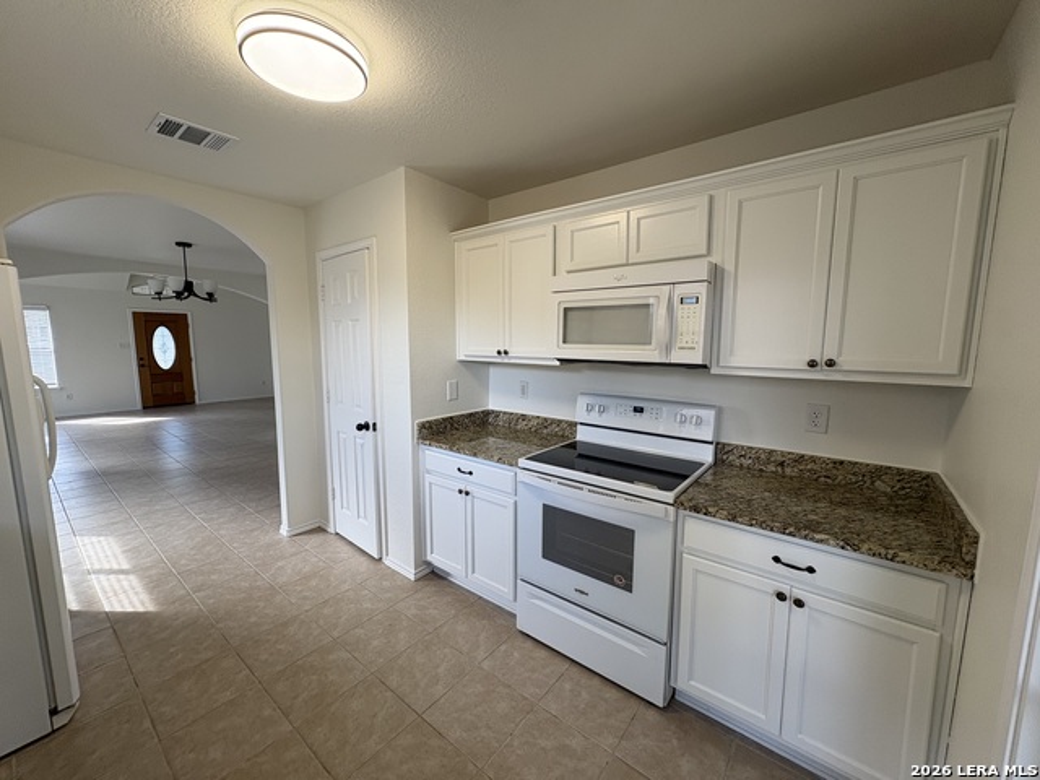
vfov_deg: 85.7
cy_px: 390
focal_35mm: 14
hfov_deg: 102.1
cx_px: 520
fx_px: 421
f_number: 2.2
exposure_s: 1/120
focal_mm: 2.22
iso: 80
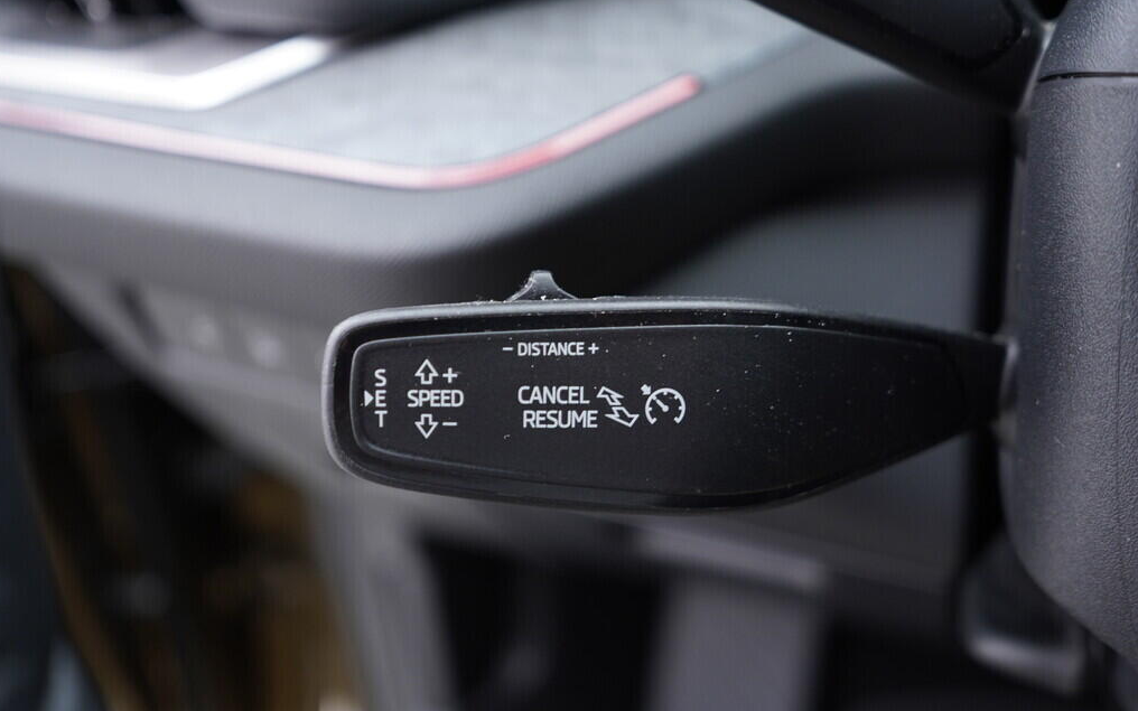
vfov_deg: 34.4
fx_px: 1148
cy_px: 369
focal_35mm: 37
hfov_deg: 52.7
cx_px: 566
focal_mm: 24
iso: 320
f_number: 2.8
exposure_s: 1/40
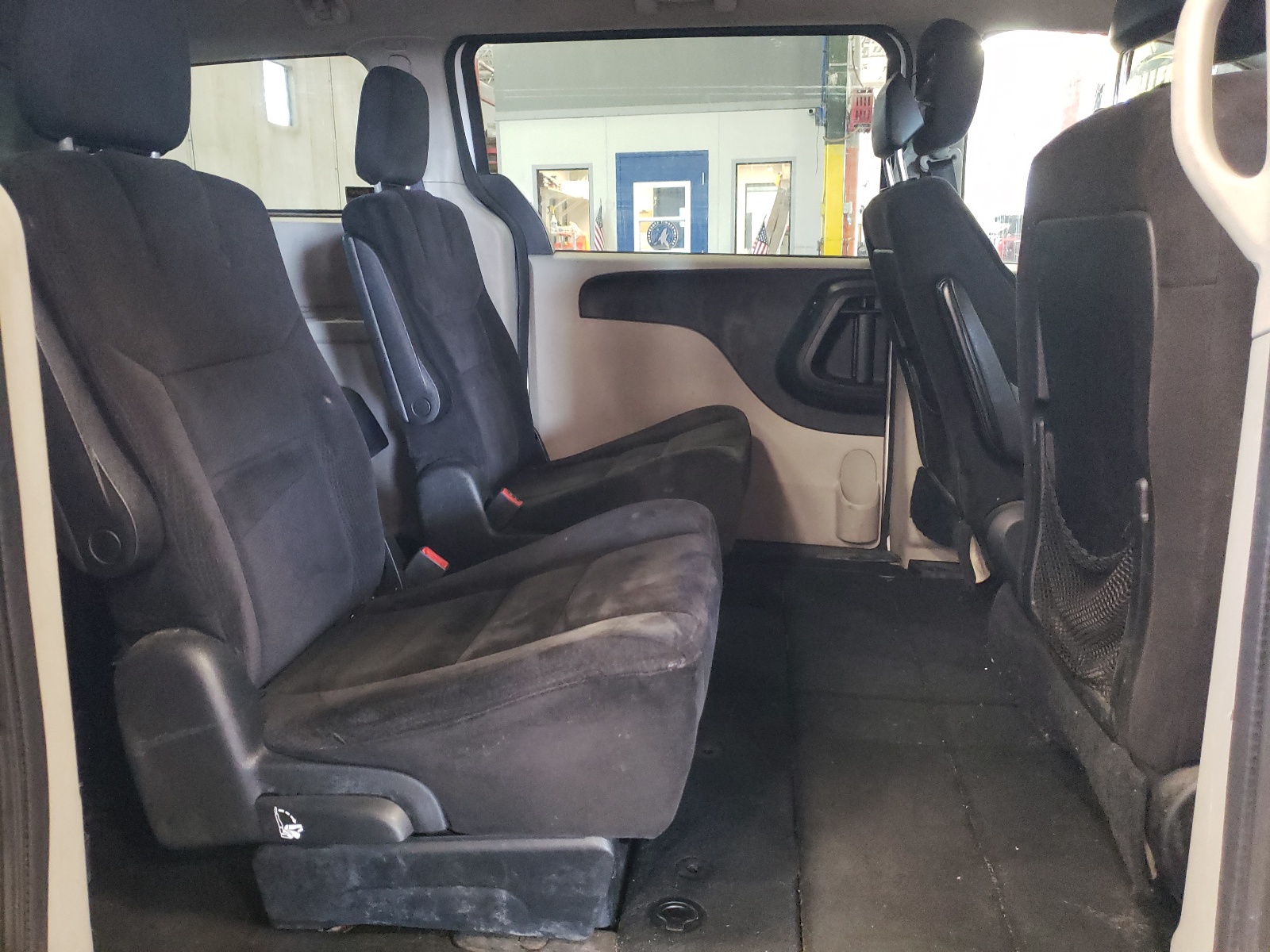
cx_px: 635
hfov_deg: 67.3
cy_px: 476
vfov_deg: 53.1
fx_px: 954
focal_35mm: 26
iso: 600
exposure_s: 1/24
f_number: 1.5
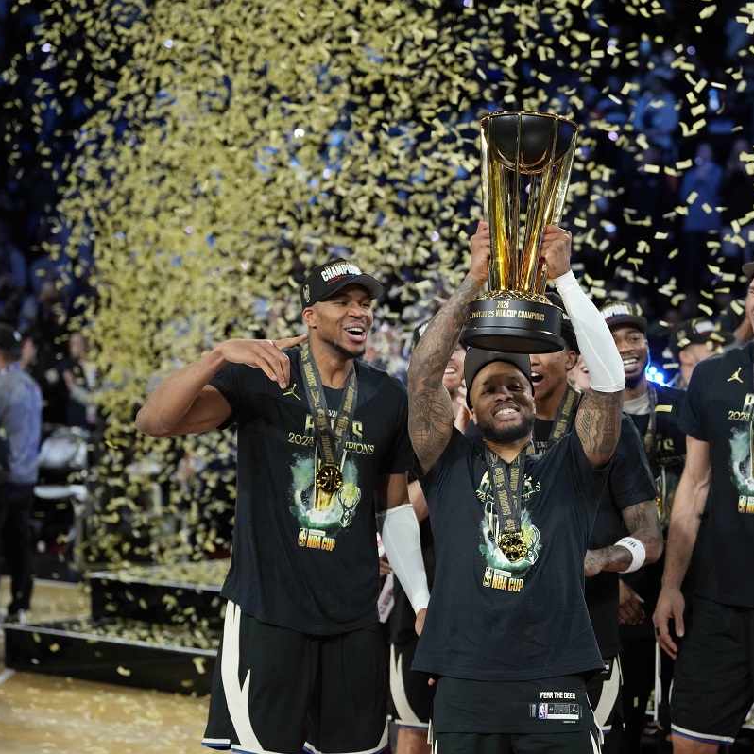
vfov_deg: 17.2
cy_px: 377
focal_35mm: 101
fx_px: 2489
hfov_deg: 17.2
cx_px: 511
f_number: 2.8
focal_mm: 79
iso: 5000
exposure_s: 1/1600
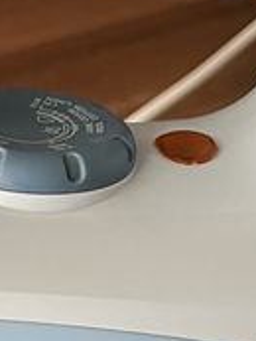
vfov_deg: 12.8
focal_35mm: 150
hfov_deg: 9.7
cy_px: 420
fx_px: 1477
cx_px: -83
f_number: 1.5
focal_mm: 5.7
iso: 125
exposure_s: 1/86
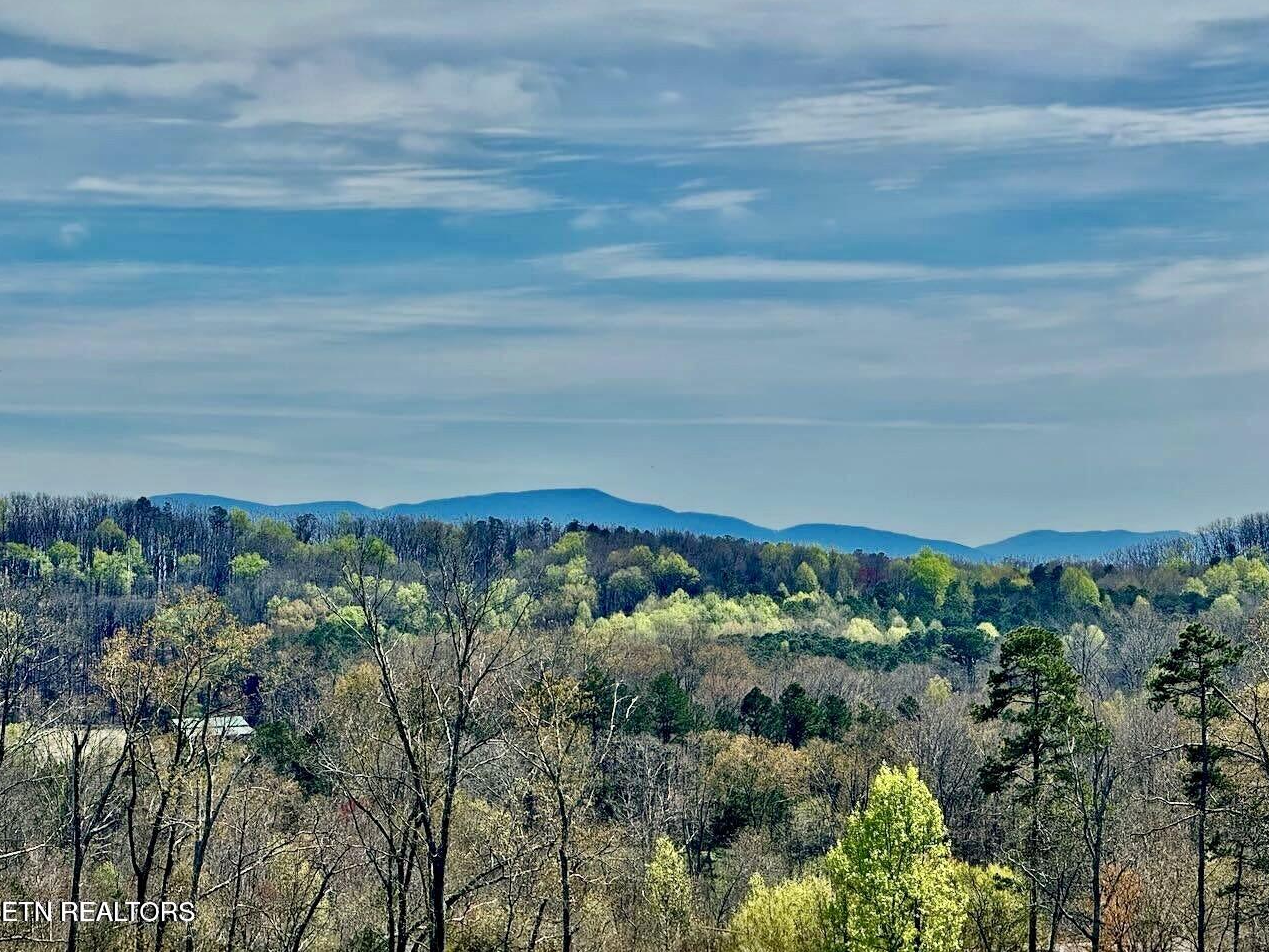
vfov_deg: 12.2
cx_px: 635
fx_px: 4436
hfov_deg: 16.3
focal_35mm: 121
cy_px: 474
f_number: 2.8
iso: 50
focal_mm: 15.66
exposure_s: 1/951
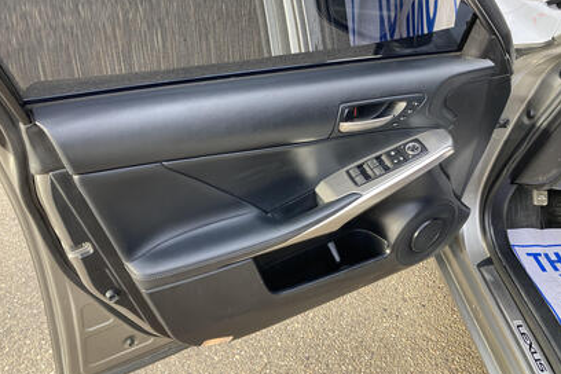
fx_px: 467
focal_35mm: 30
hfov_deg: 61.9
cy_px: 181
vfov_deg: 43.6
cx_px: 275
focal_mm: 3.99
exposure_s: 1/80
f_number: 1.8
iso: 80
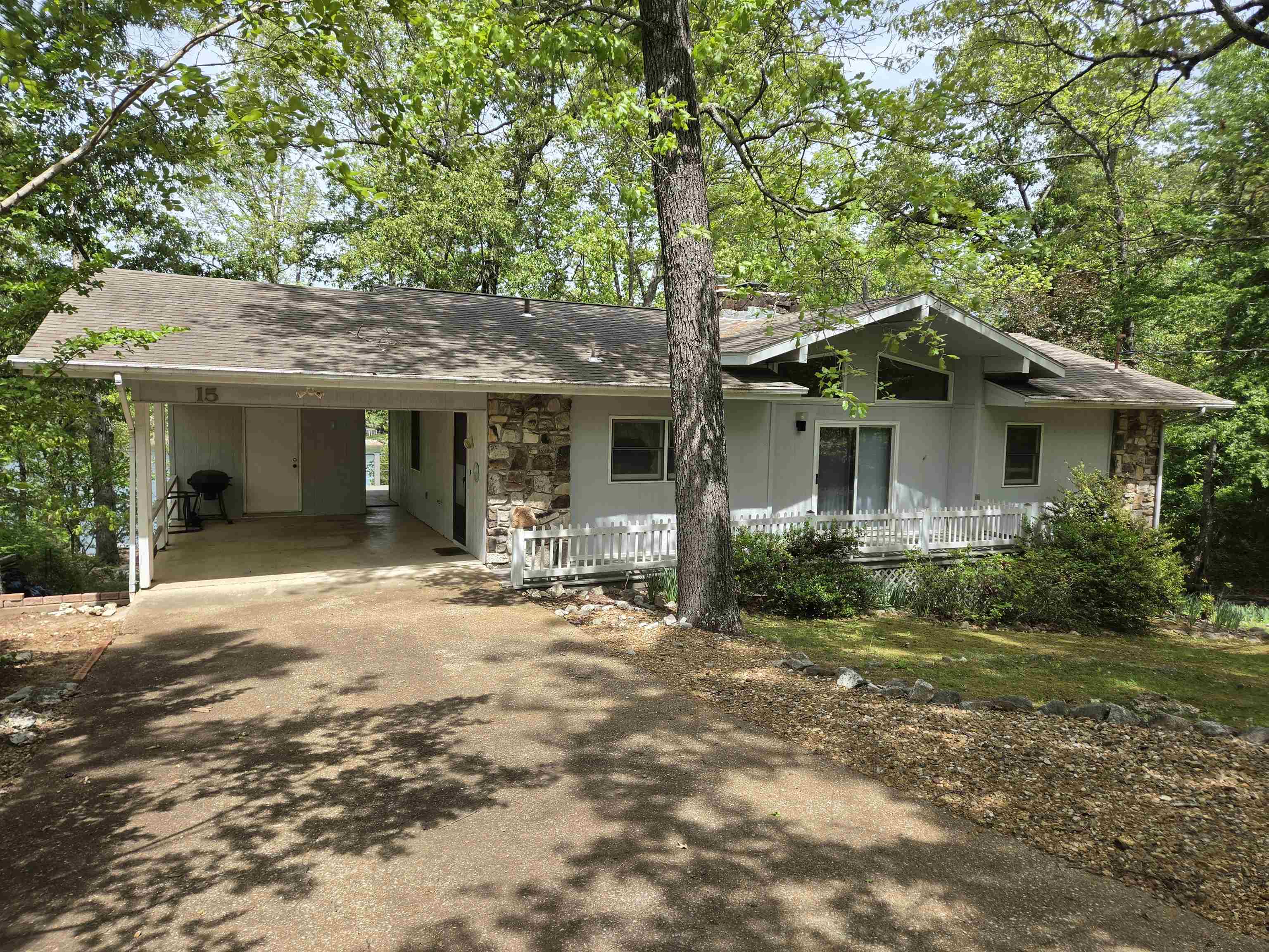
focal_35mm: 23
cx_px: 634
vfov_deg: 58.9
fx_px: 843
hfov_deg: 73.9
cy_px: 476
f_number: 1.8
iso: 80
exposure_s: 1/1756
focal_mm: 5.4
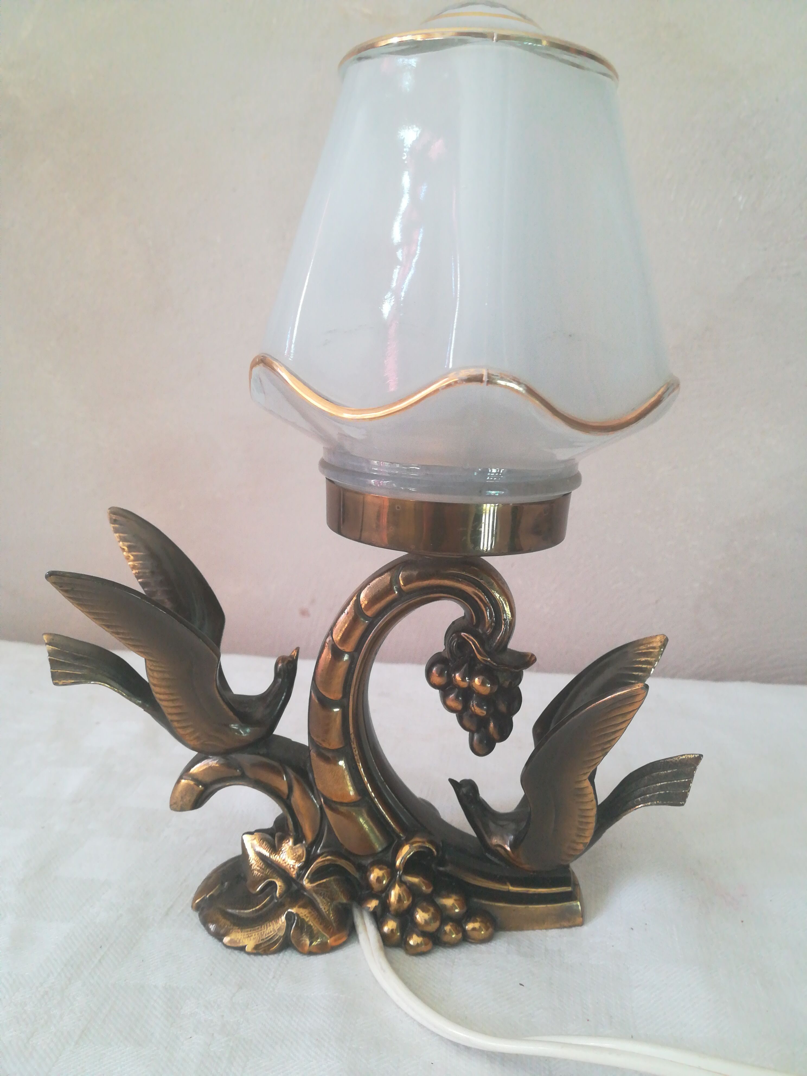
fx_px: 808
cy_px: 538
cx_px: 404
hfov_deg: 53.1
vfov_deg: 67.3
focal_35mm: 26
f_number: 2.2
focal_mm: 3.83
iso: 250
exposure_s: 1/33.3
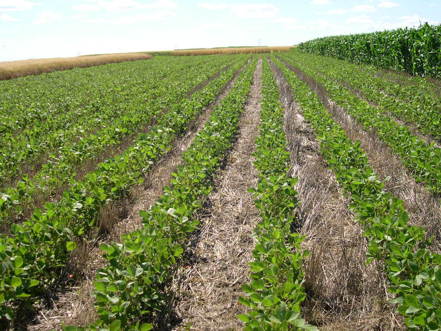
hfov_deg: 49.0
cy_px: 166
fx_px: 484
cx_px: 220
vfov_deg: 37.7
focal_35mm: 38
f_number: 7.6
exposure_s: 1/161
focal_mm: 8
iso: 100
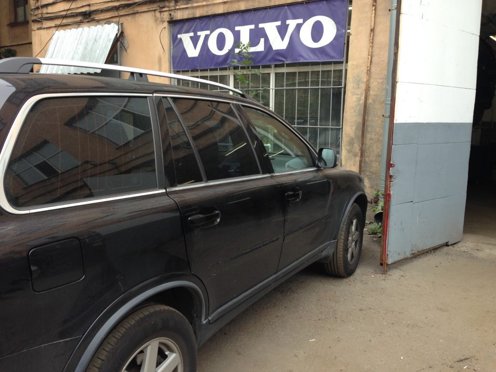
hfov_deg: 55.4
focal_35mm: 33
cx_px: 248
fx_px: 473
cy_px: 186
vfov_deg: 42.9
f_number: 2.4
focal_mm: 4.12
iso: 50
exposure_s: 1/159
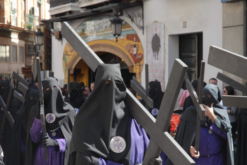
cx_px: 124
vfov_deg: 13.1
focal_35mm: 105
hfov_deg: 19.4
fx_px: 721
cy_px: 82
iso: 100
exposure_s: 1/60
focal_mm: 70
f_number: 5.6
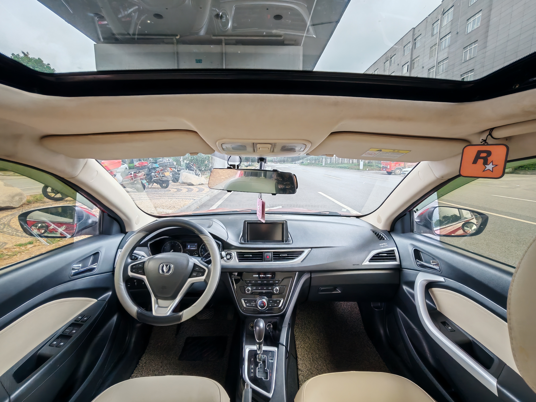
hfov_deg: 94.5
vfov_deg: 78.1
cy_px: 201
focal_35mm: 16
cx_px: 268
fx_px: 248
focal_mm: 1.96
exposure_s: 1/50
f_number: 2.2
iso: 80
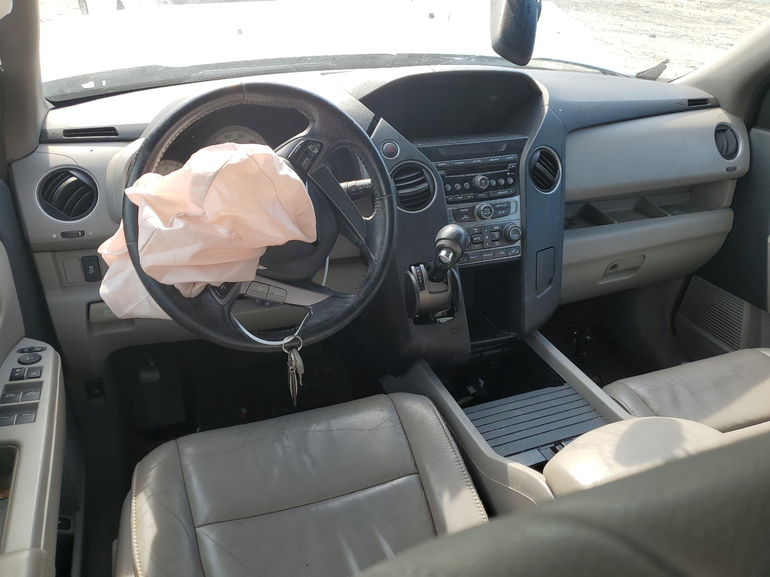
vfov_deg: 53.1
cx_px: 385
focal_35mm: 26
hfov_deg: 67.3
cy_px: 288
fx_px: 578
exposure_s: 1/455
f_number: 1.5
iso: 50
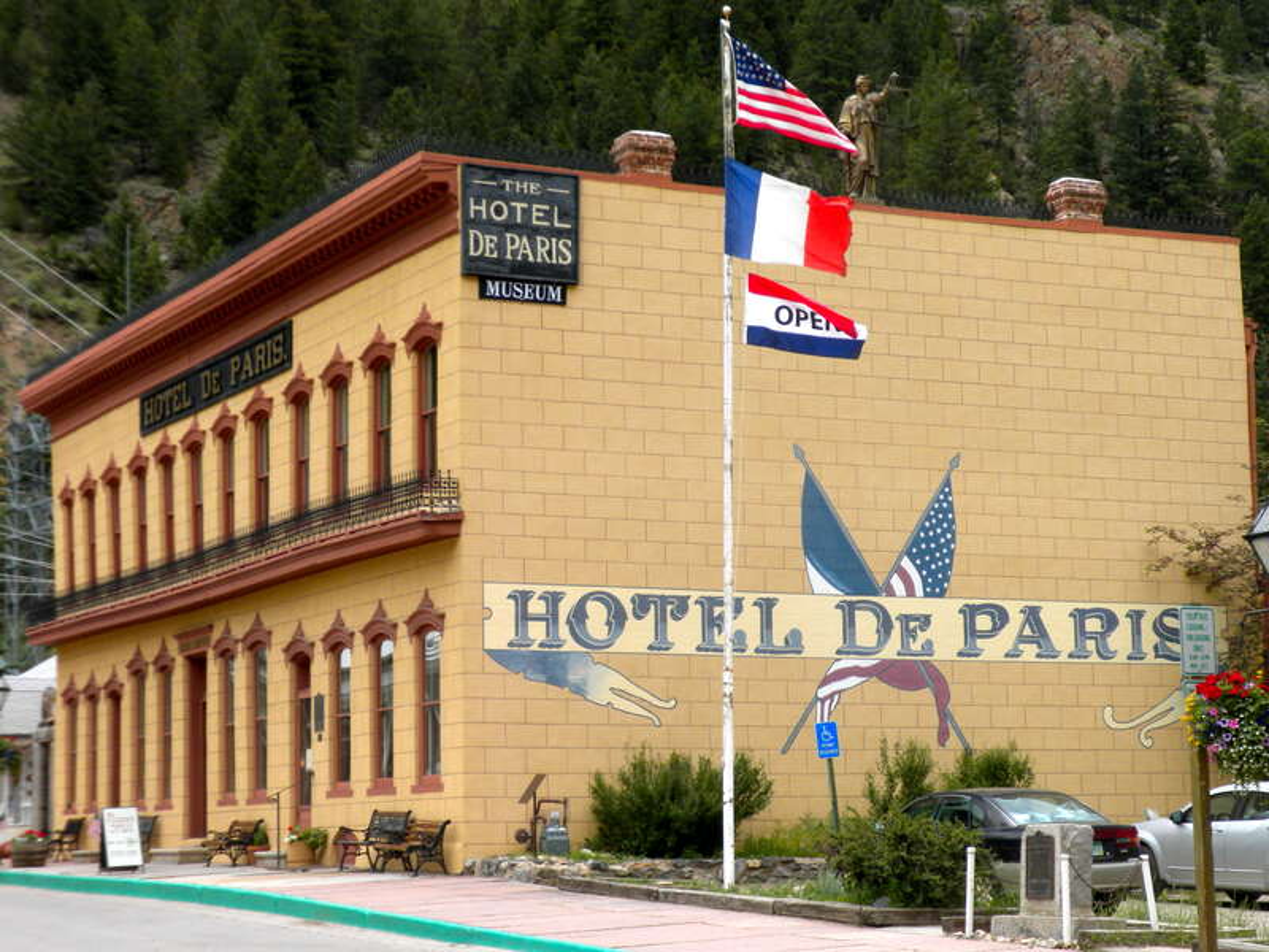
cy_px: 476
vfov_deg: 20.4
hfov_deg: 27.0
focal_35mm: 72
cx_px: 634
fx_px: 2639
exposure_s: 1/170
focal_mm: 12.7
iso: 64
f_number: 5
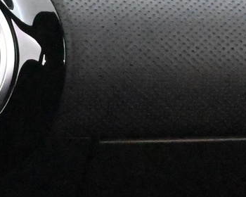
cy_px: 30
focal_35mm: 267
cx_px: -290
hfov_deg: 6.9
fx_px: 1945
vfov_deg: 5.8
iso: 28800
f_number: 5.6
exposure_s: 1/60
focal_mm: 41
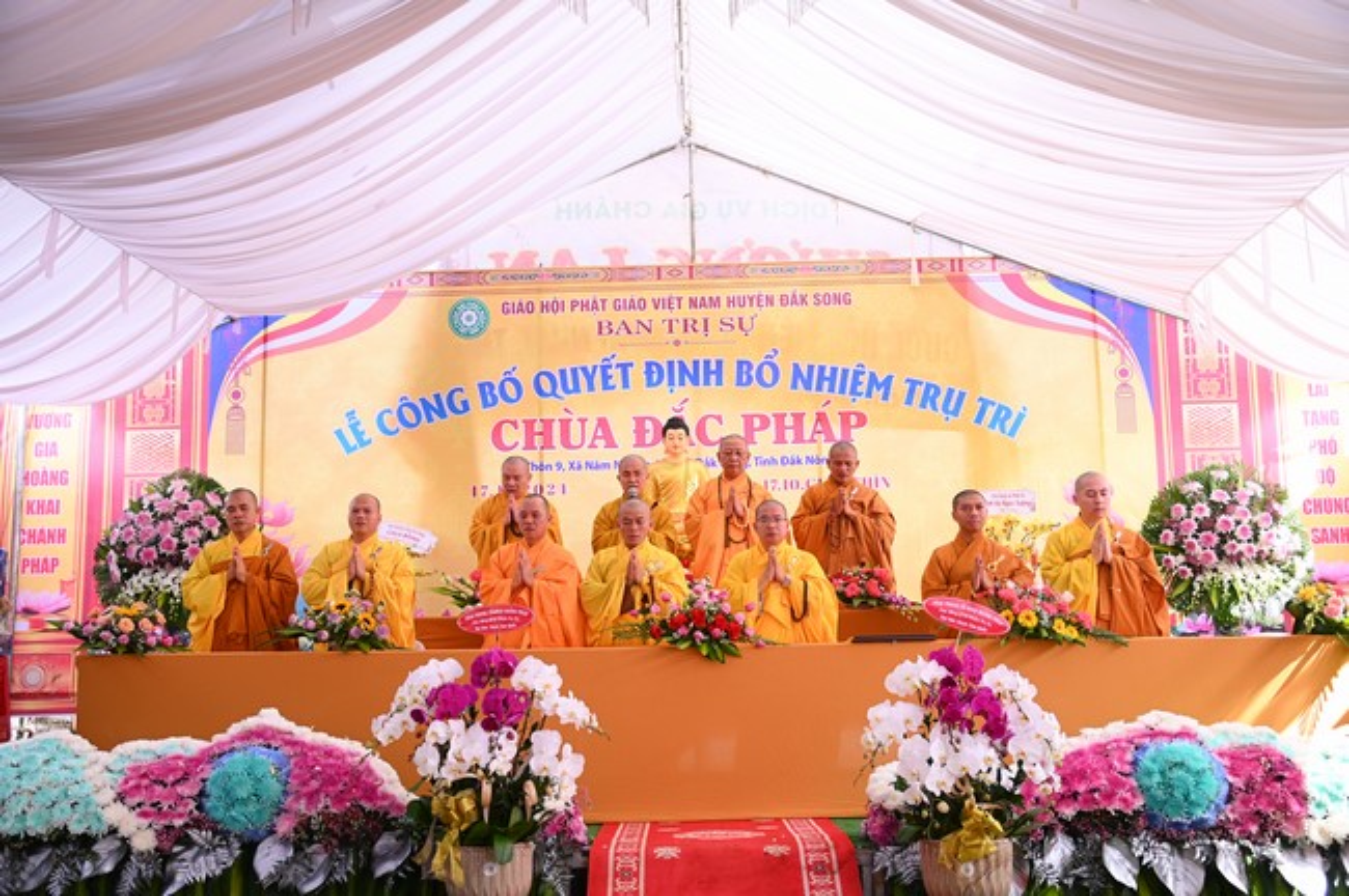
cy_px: 448
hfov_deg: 50.7
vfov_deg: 35.0
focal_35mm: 38
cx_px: 674
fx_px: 1422
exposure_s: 1/250
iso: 800
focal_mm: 38
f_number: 4.5
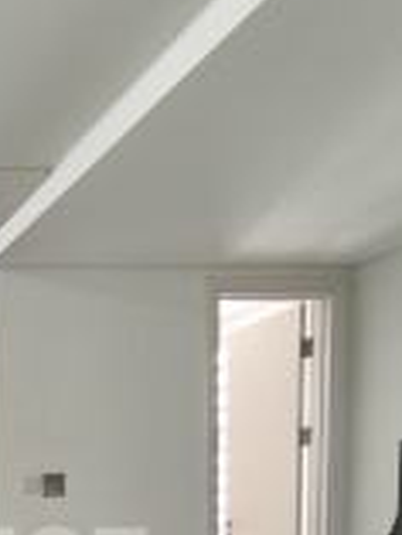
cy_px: 566
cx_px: -162
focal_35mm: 44
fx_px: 680
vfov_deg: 37.2
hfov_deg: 26.3
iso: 160
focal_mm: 1.91
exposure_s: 1/33.3
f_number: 2.2
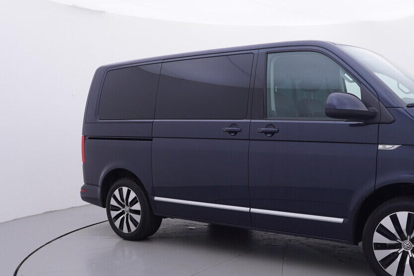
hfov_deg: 48.6
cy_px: 177
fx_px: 447
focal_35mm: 39
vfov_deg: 34.1
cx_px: 286
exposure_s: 1/80
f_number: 5
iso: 200
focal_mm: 15
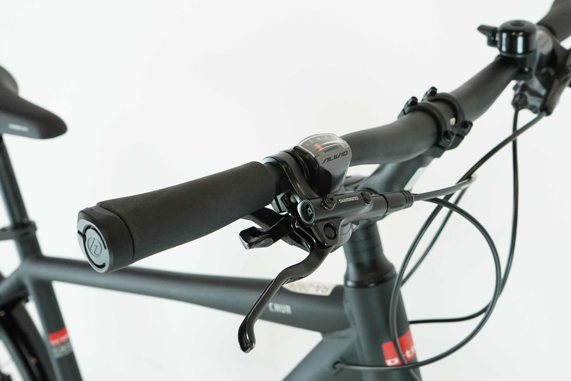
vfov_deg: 24.6
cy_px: 179
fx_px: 872
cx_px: 335
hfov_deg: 36.1
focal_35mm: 55
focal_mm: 38
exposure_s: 1/200
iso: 2500
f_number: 6.3
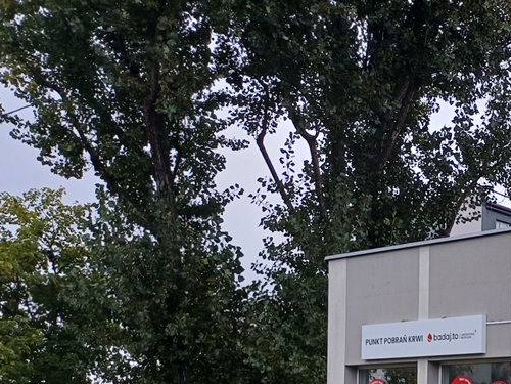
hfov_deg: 25.8
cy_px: 451
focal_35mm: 65
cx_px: 655
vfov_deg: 21.1
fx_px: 960
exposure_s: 1/274
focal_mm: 4.65
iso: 50
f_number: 1.8
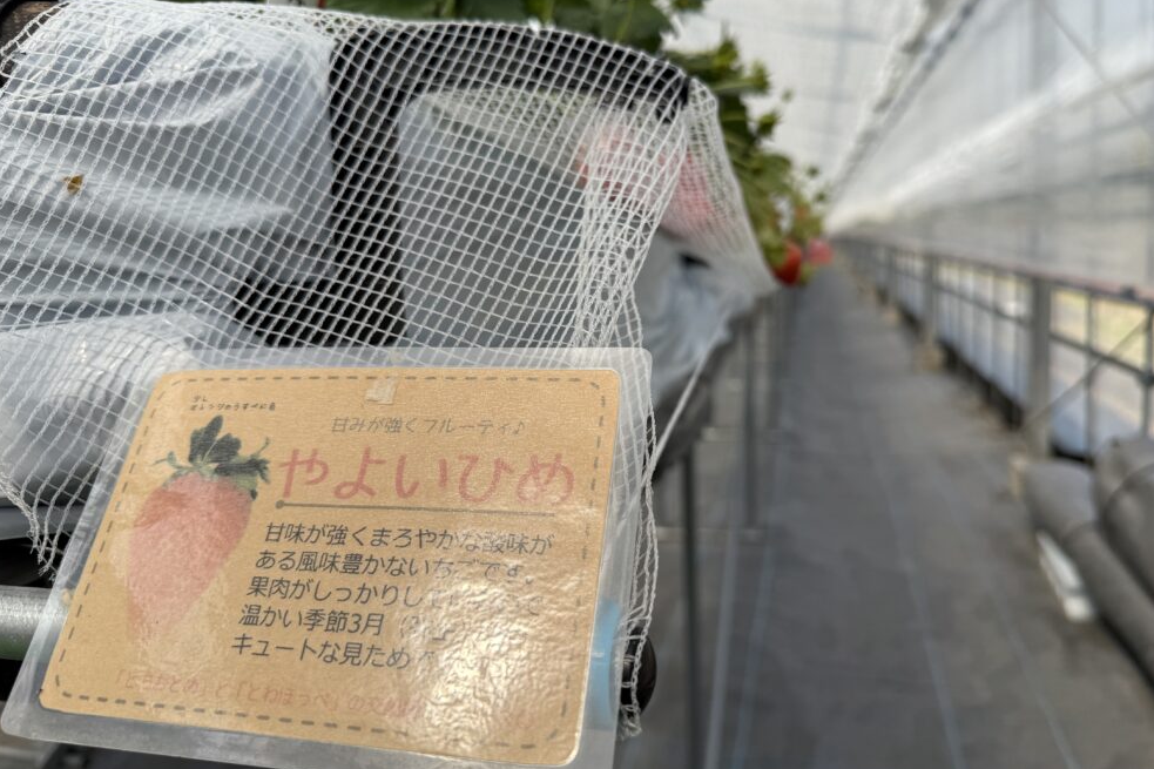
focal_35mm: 26
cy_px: 389
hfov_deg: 69.4
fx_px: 833
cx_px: 594
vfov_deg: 49.5
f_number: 1.78
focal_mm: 6.76
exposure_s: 1/1812
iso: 80
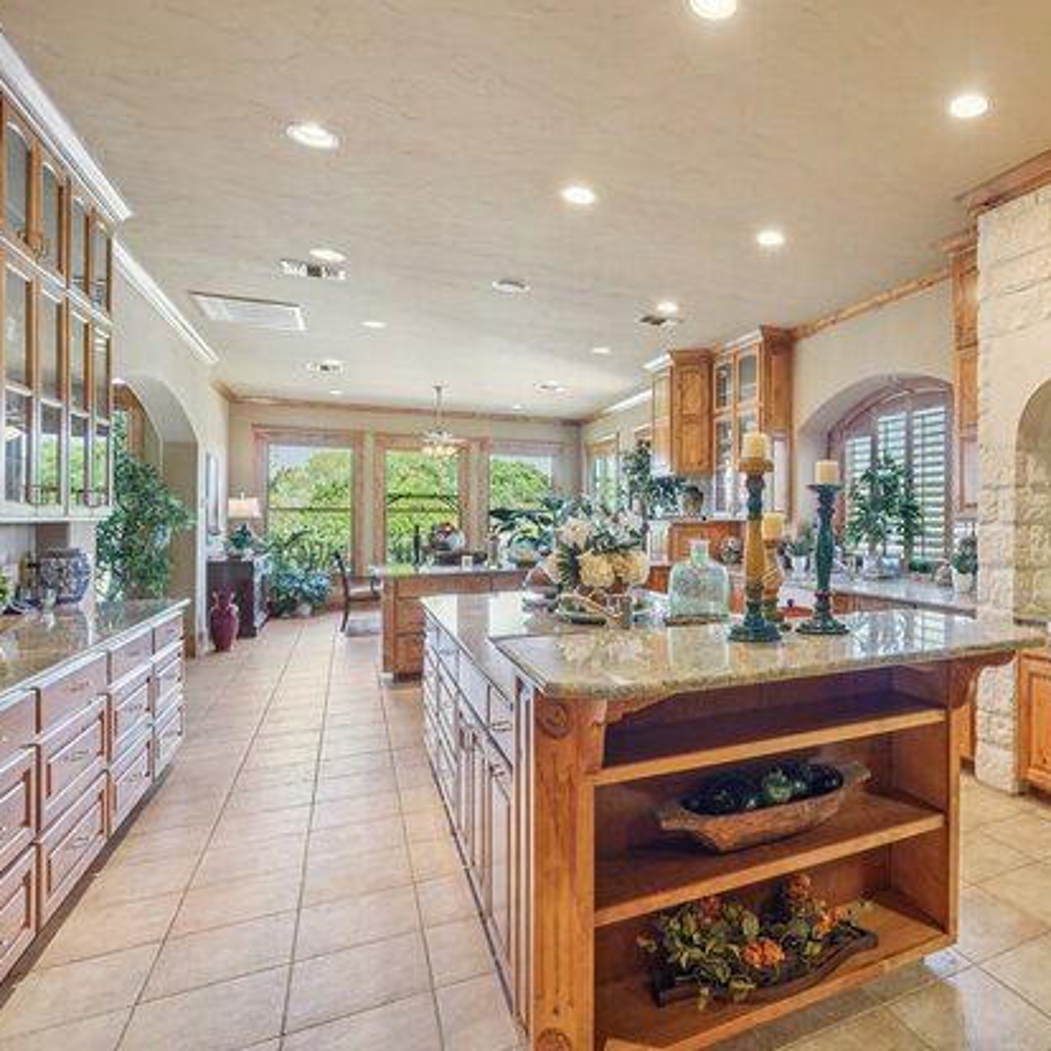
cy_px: 517
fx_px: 721
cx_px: 797
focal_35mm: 21
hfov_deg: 67.2
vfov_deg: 72.1
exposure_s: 1/10
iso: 400
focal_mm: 16
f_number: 8
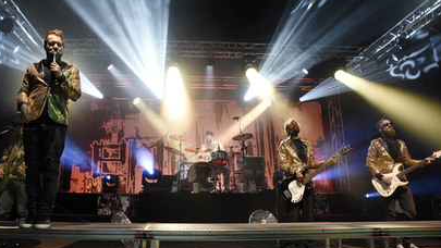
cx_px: 197
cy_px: 120
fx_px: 327
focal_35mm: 28
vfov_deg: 41.5
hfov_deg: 67.7
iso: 2500
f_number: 6.3
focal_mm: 24
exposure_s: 1/100
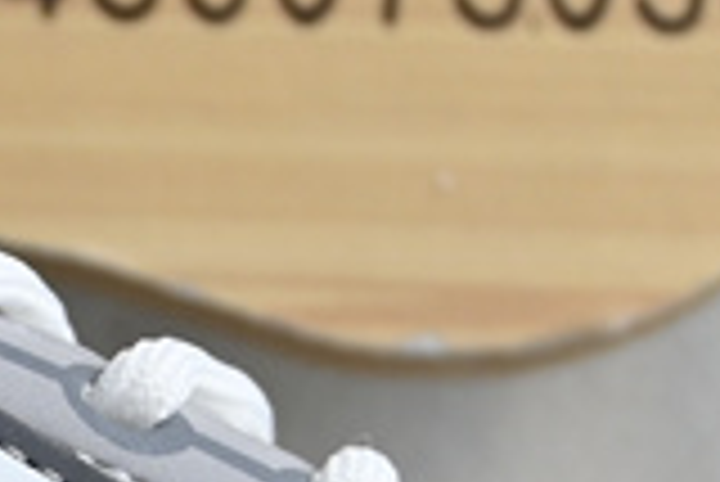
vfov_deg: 3.9
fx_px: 7104
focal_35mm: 355
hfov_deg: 5.7
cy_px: 775
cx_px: -796
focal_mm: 31.5
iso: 100
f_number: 5
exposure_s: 1/50
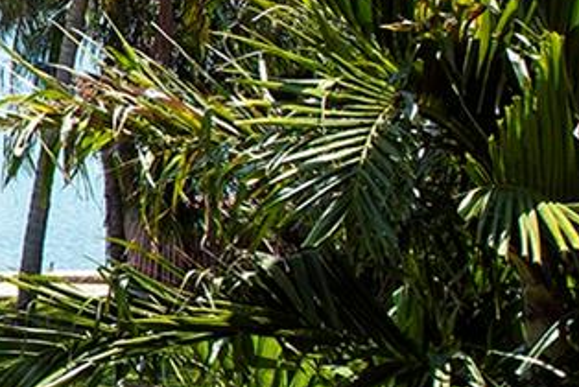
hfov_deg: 13.2
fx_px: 1803
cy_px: -47
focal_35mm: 112
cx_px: -839
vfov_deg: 12.0
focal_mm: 22
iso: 100
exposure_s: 1/125
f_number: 9
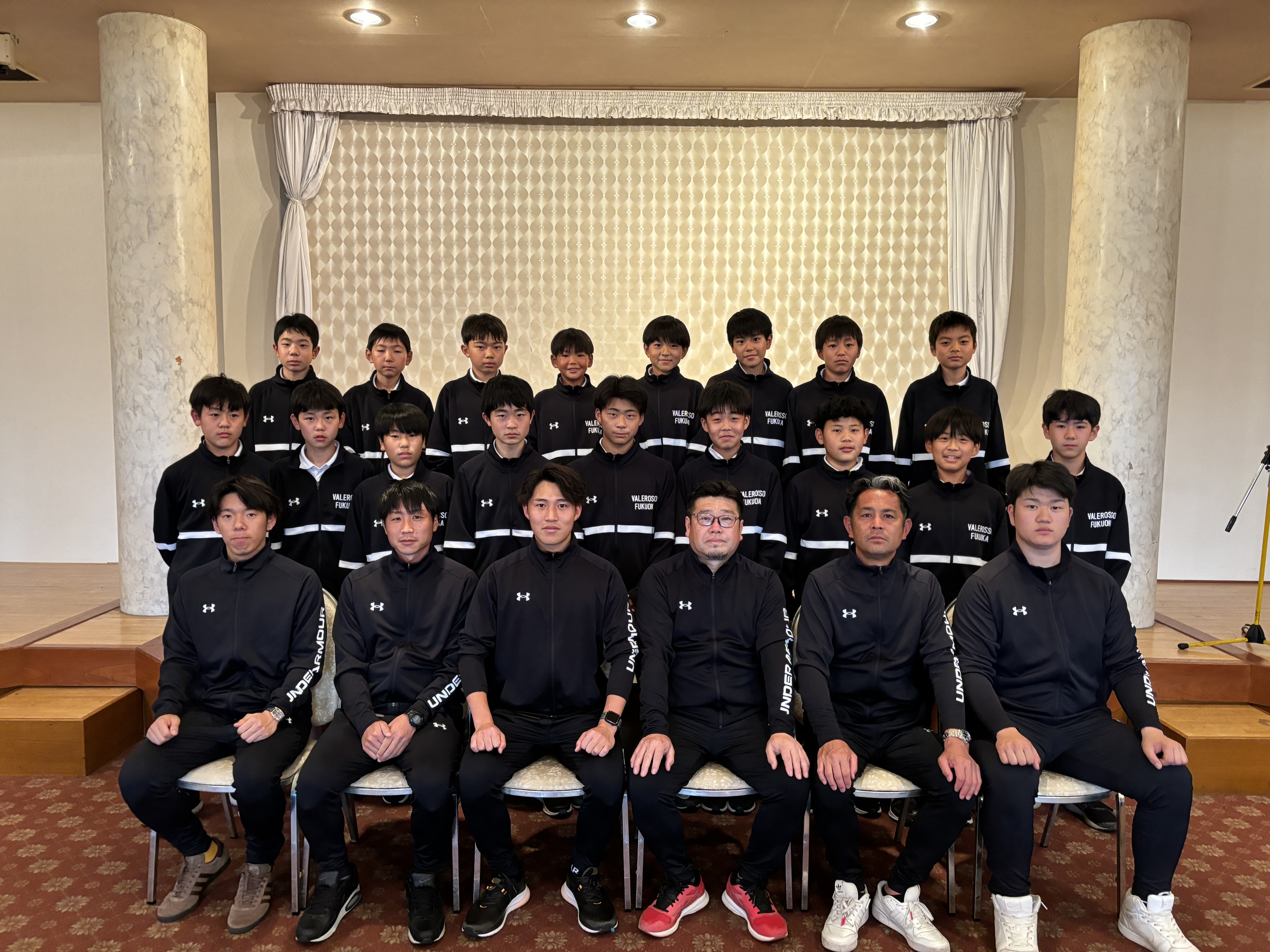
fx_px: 954
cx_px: 635
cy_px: 476
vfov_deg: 53.1
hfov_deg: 67.3
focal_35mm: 26
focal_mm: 5.96
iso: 320
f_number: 1.6
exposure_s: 1/60
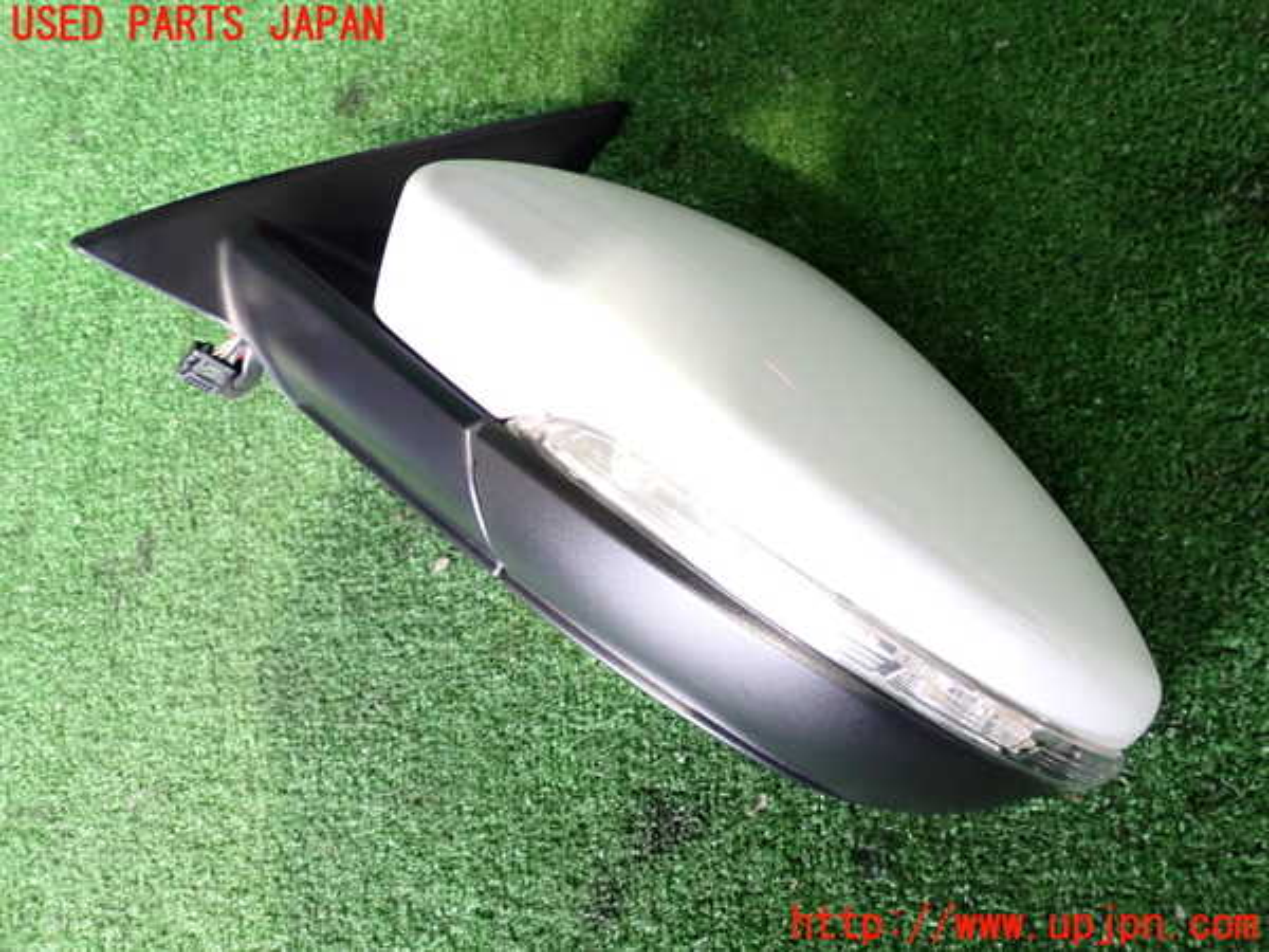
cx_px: 634
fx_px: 1100
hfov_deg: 60.0
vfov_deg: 46.8
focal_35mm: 30
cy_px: 476
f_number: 2.3
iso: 640
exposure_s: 1/30
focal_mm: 5.4
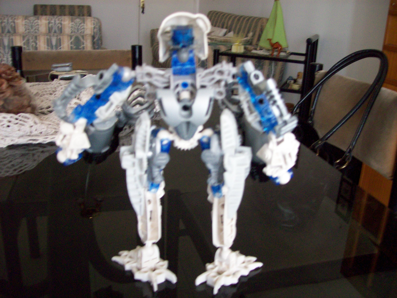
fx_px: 413
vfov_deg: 39.7
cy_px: 149
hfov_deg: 51.4
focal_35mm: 36
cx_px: 198
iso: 160
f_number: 2.7
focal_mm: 6
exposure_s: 1/15.3
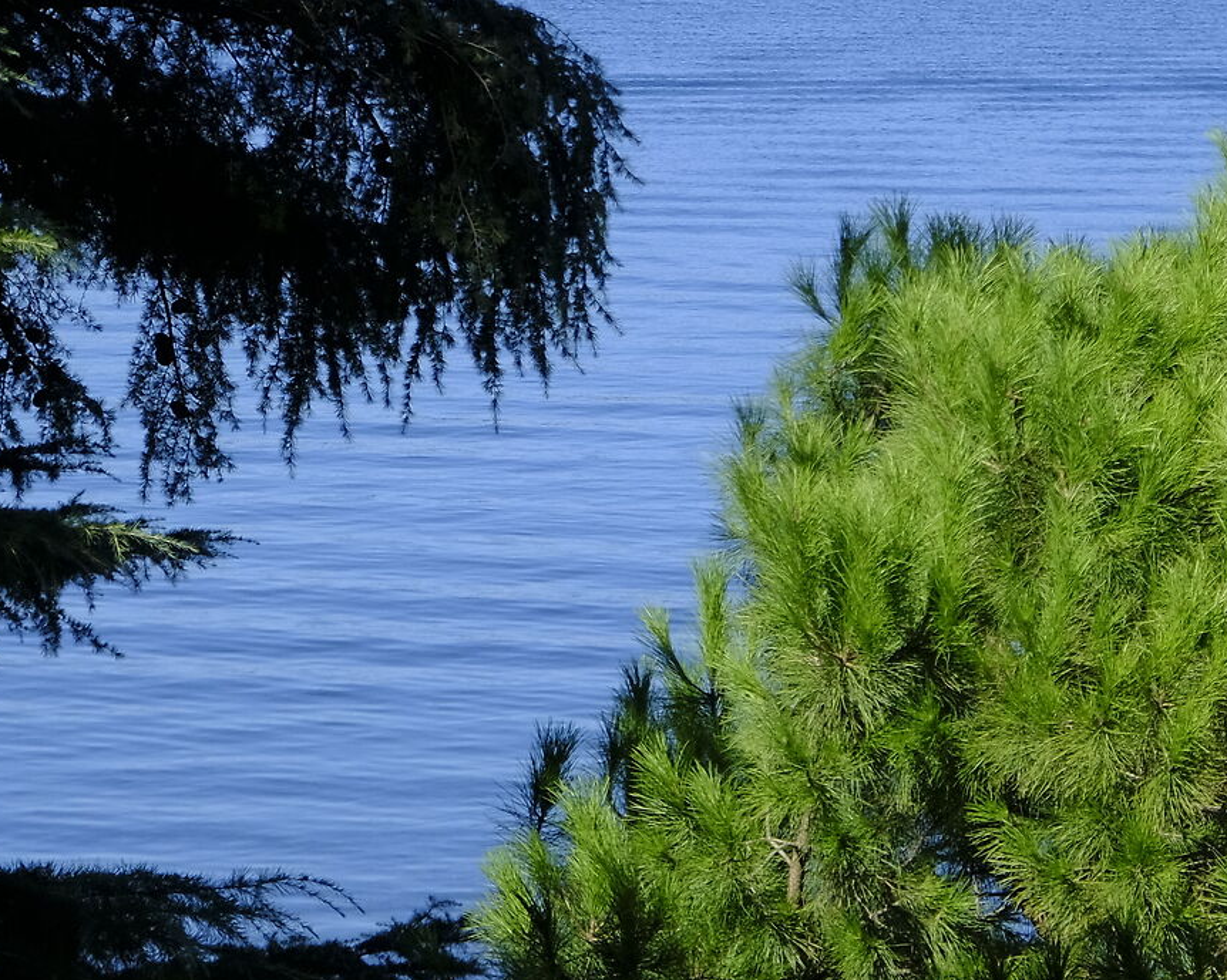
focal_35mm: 217
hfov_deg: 8.9
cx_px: 937
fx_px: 7878
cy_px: -104
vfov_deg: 7.1
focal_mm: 55
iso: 320
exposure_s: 1/1100
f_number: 5.6
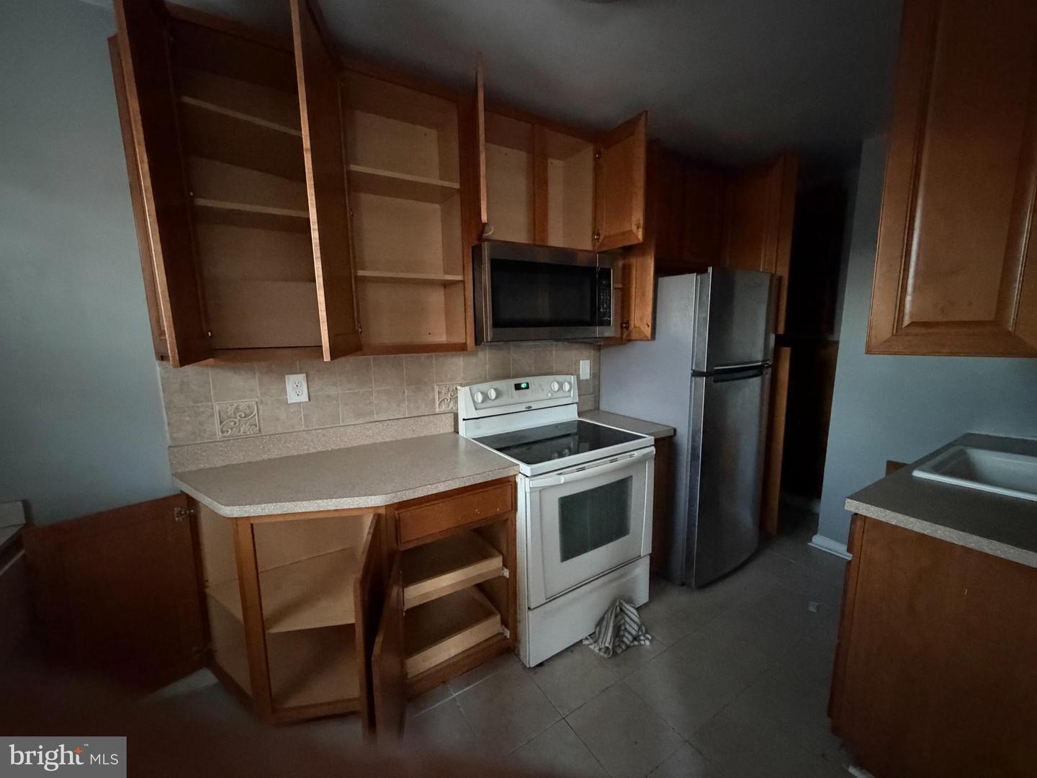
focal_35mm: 14
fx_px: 419
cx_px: 518
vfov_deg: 85.7
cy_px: 389
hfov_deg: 102.1
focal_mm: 2.22
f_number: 2.2
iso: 2000
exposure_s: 1/30
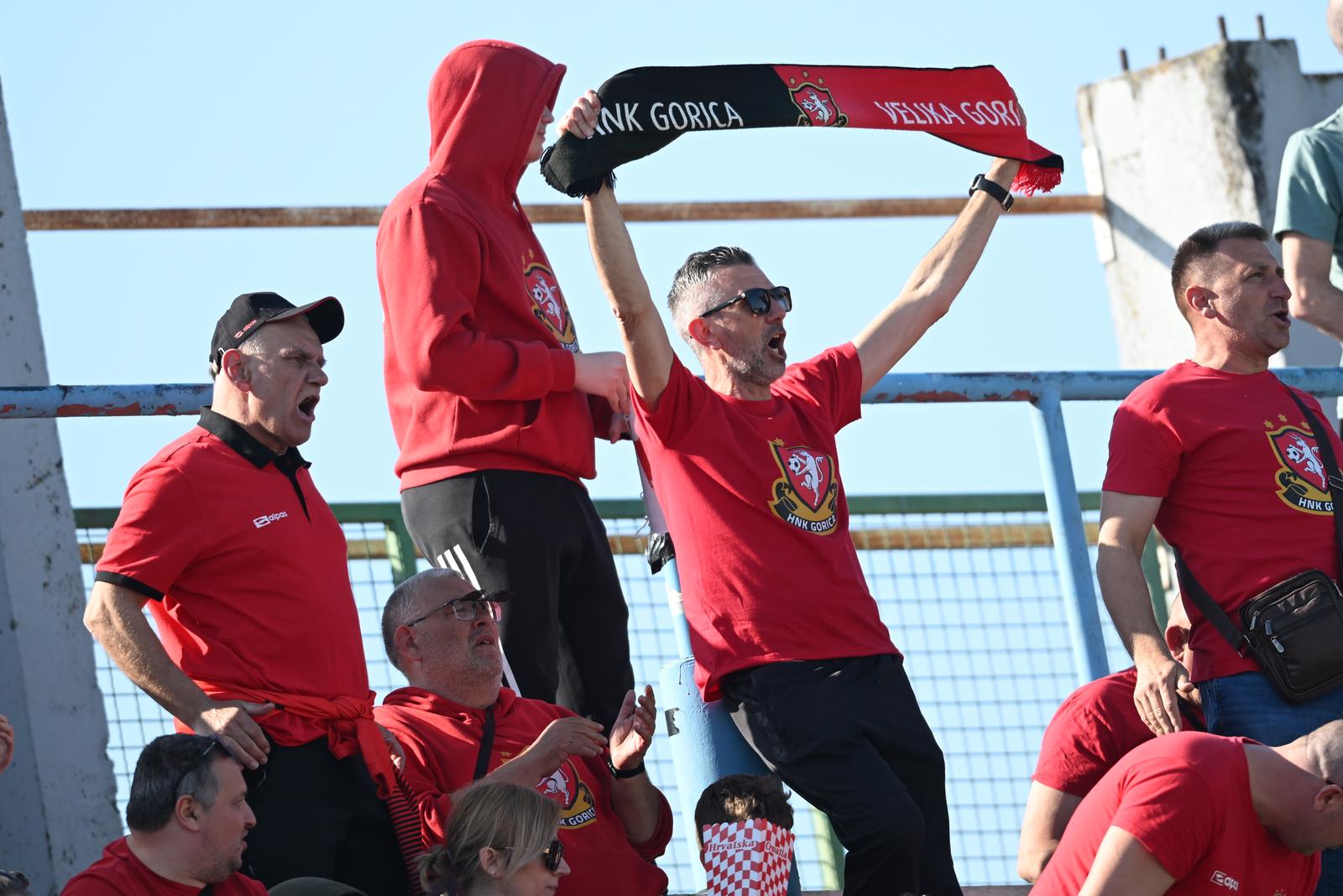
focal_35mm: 400
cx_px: 672
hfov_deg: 5.2
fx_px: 14927
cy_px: 448
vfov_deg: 3.4
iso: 160
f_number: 3.2
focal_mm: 400
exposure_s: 1/1250
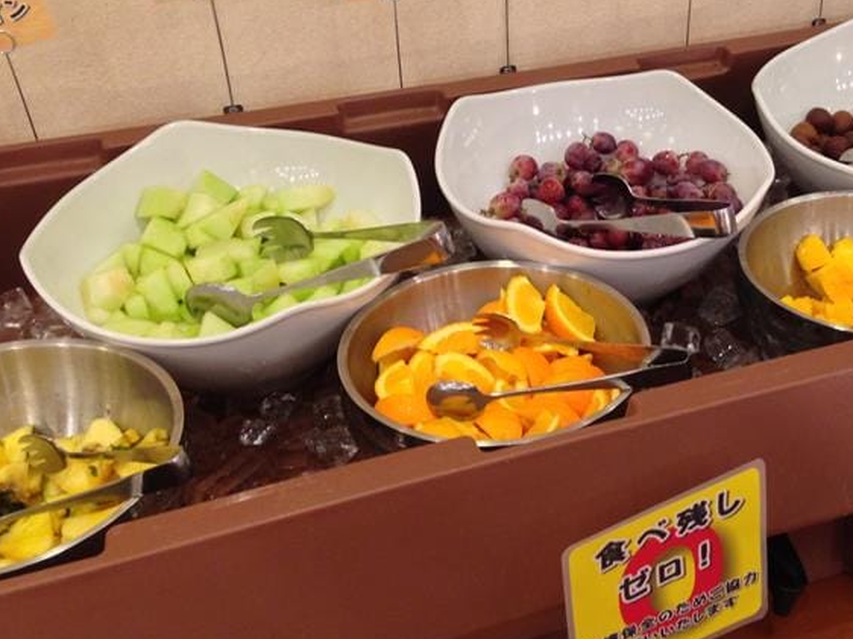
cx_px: 569
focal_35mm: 47
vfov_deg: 30.6
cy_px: 203
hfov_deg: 40.0
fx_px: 1158
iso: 160
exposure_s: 1/20
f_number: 2.4
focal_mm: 4.13
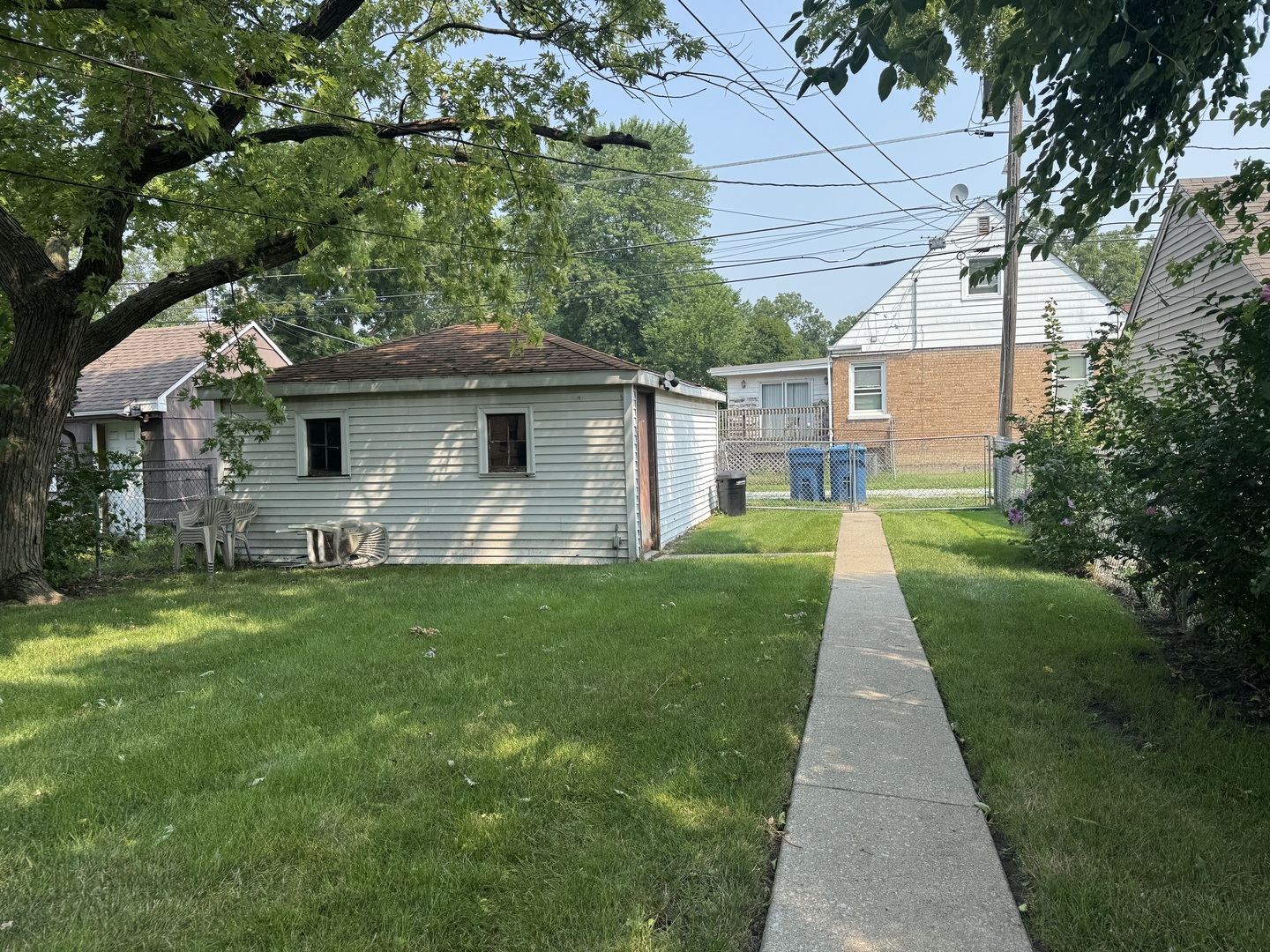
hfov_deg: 71.6
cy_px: 476
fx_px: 881
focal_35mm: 24
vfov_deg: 56.8
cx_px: 635
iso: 80
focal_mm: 6.76
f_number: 1.78
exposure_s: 1/1980
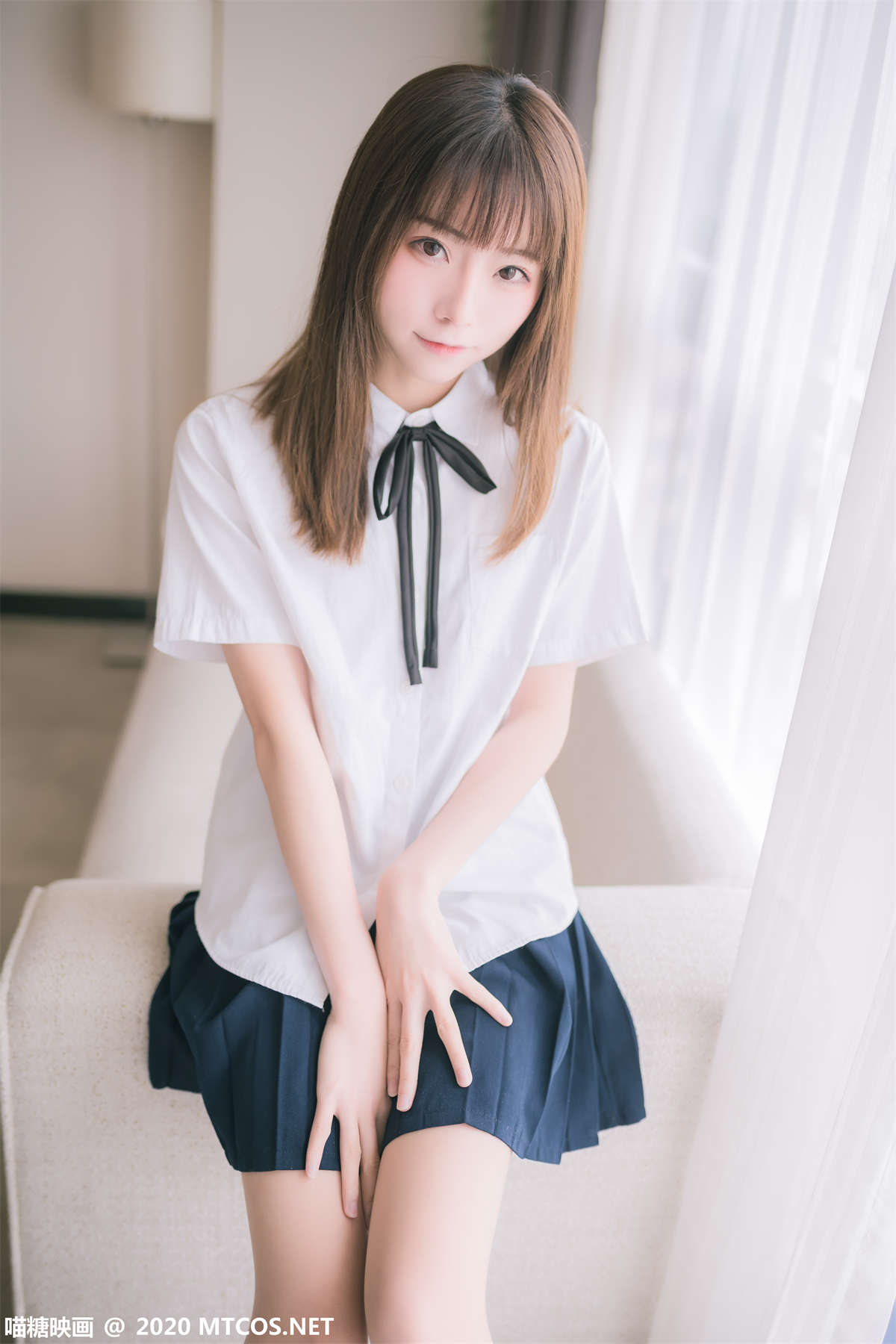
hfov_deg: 37.9
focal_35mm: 35
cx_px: 448
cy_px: 672
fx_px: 1307
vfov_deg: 54.4
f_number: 1.8
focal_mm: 35
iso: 640
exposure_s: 1/160
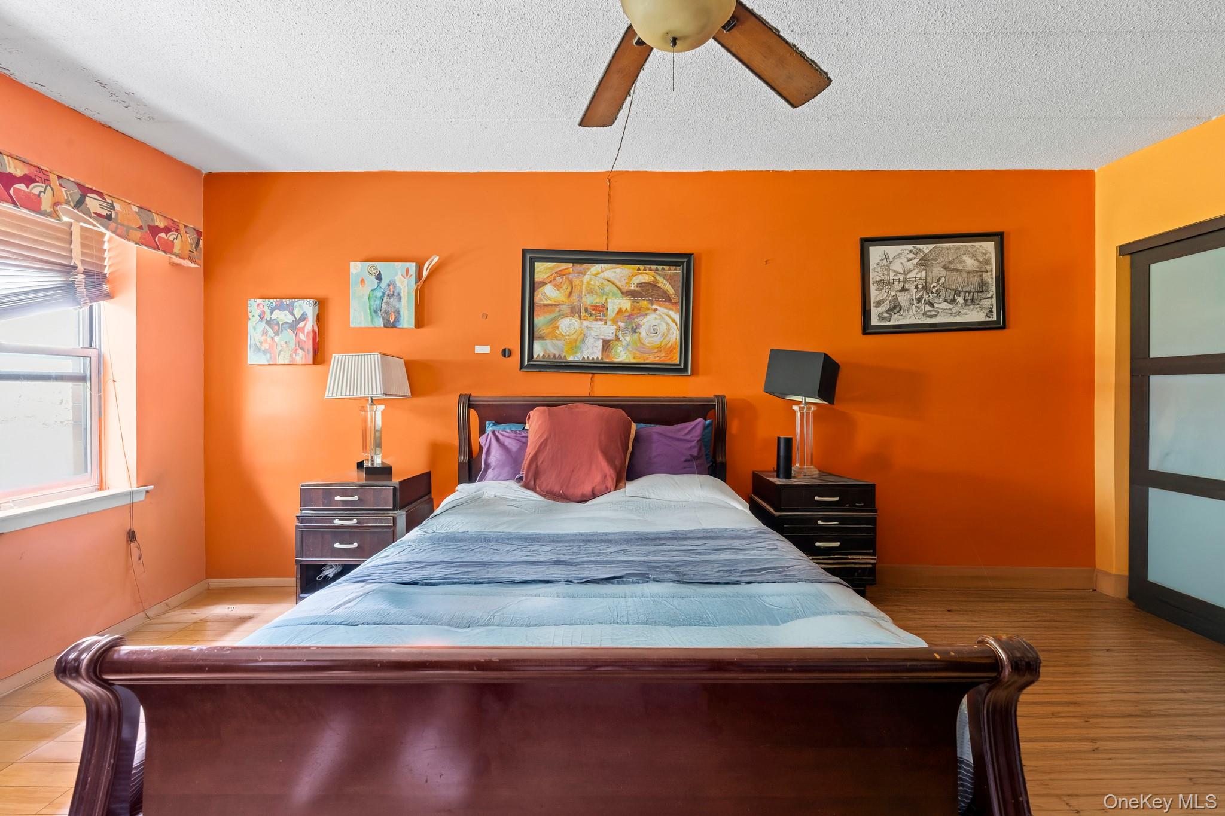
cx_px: 612
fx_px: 476
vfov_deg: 81.2
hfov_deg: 104.3
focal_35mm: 14
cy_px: 408
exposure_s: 4
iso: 800
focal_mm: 14
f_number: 10
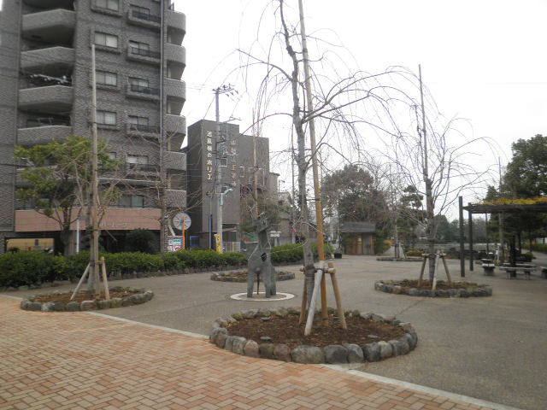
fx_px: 411
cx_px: 274
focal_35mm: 26
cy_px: 205
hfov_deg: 67.3
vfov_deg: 53.1
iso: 64
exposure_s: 1/125
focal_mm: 4.7
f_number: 2.8
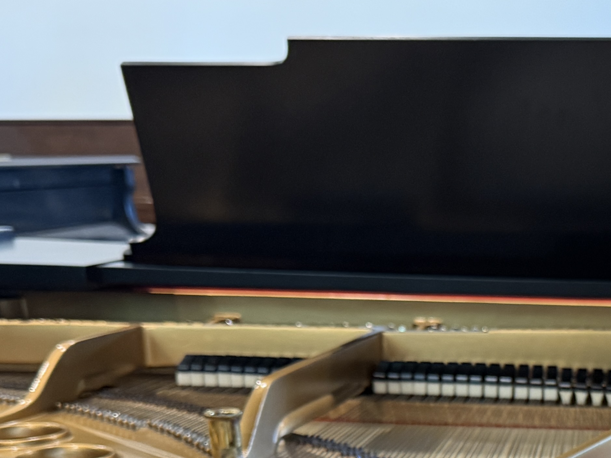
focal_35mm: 73
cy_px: 563
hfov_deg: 25.6
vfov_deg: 18.9
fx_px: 1288
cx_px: 586
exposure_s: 1/60
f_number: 1.78
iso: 320
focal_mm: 6.76
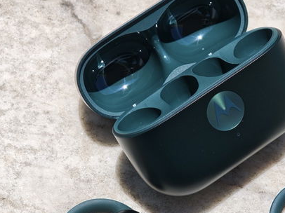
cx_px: 214
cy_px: 133
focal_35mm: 118
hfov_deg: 16.6
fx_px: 971
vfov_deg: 12.5
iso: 50
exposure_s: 1/3217
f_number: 1.8
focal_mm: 11.5
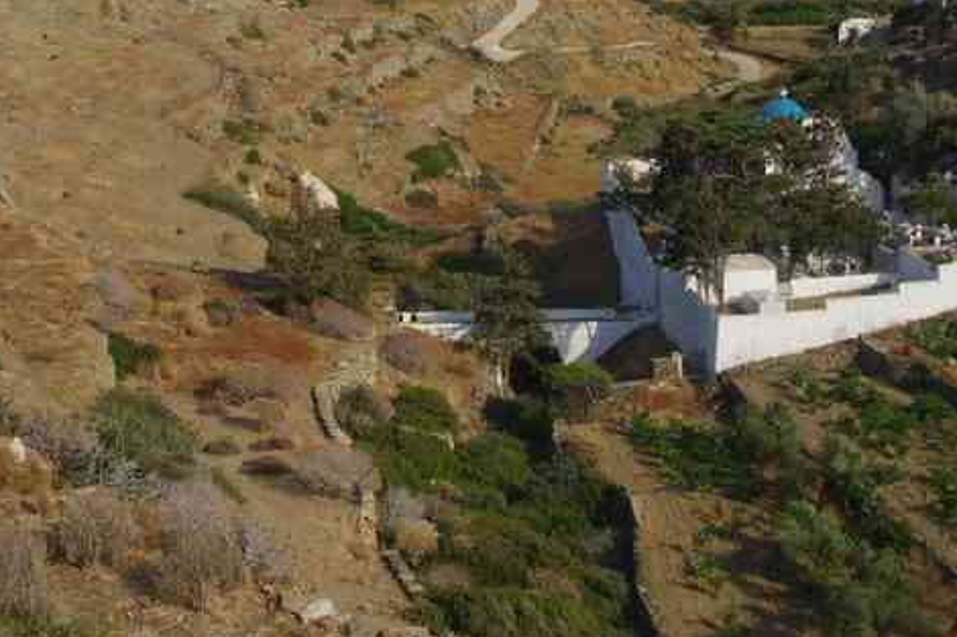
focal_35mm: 86
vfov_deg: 15.7
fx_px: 2278
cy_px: 22
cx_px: 412
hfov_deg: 23.7
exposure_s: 1/125
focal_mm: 26.9
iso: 200
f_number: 11
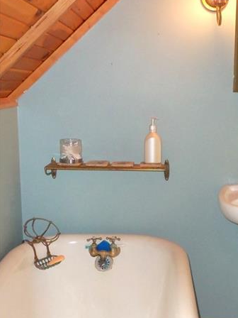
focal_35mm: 48
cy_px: 185
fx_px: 440
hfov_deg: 29.3
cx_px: 203
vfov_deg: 39.5
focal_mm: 5.1
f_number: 3.3
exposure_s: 1/60
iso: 200
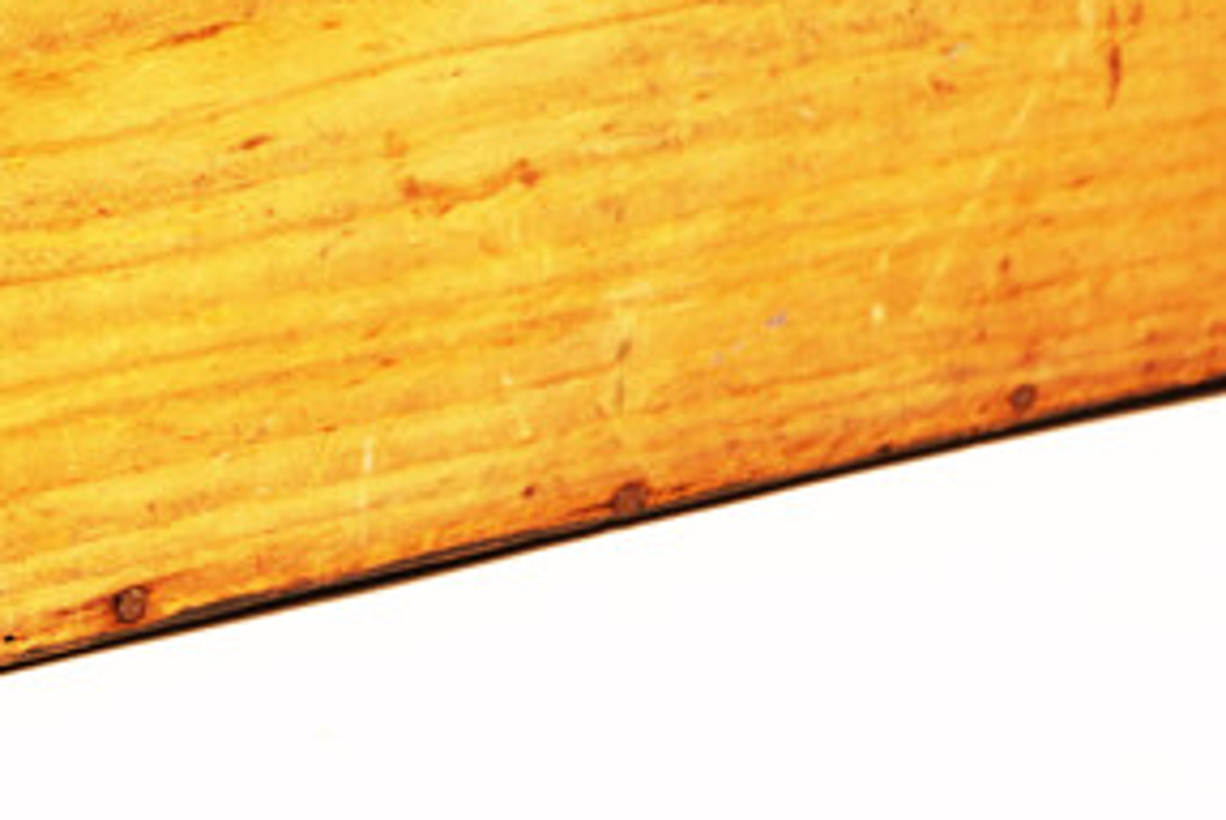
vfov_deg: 6.8
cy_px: -179
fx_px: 6852
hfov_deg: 10.2
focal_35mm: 201
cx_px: 171
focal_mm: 48
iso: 100
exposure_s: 1/10
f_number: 4.5
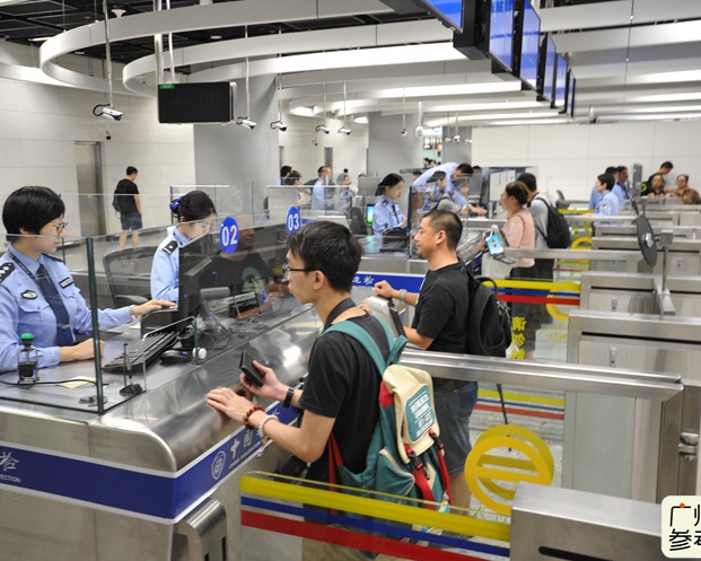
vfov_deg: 43.4
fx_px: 706
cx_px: 305
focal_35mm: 34
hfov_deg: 52.7
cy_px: 280
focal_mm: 30
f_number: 3.5
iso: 3200
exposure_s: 1/100
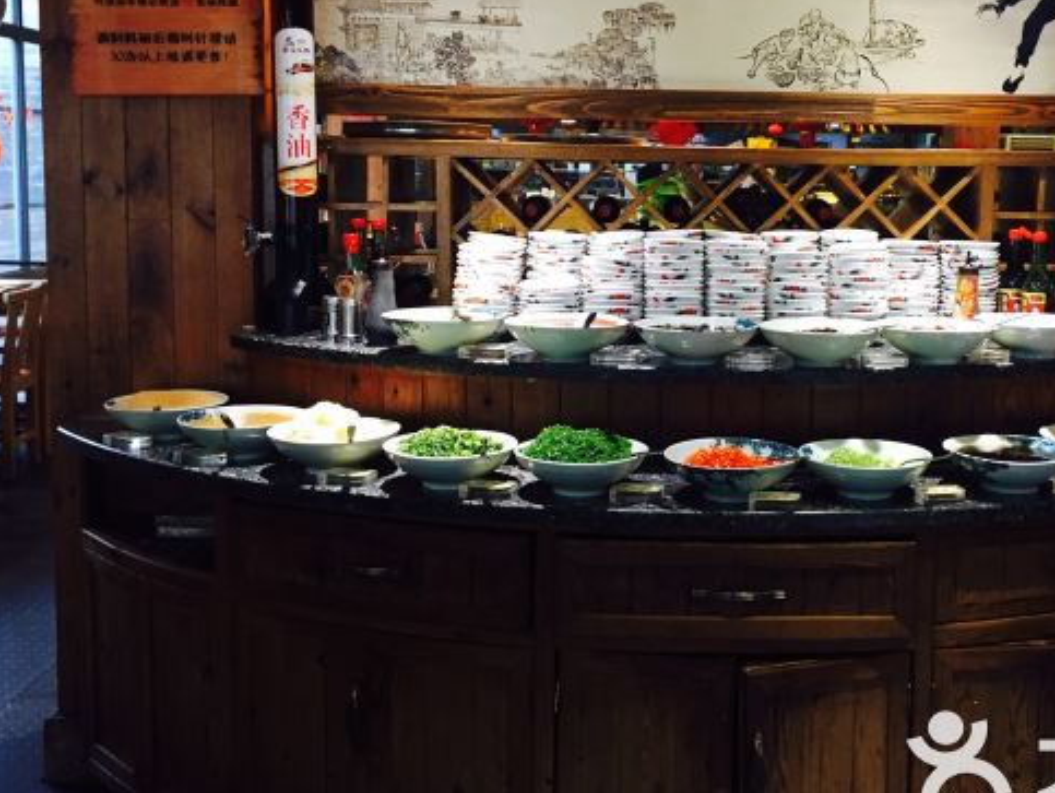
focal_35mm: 42
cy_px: 303
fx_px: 1281
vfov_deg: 34.2
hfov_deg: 44.2
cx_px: 690
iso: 160
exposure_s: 1/33
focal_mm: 4.15
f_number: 2.2
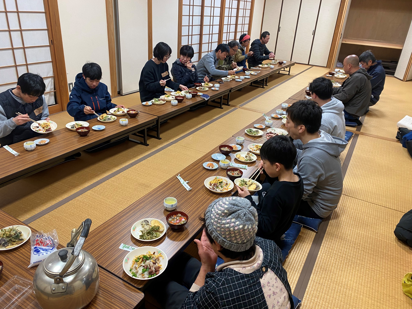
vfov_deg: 53.1
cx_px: 206
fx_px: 309
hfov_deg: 67.3
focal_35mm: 26
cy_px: 154
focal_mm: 4.25
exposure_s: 1/60
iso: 80
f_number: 1.8
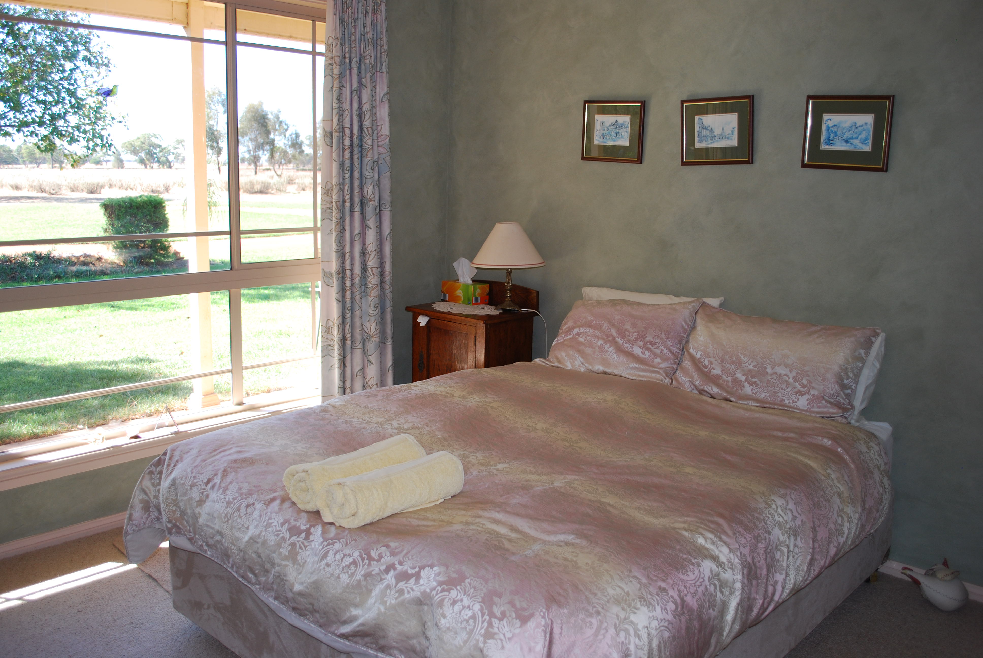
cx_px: 492
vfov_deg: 43.7
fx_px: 820
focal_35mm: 30
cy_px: 329
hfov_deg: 61.9
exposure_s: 1/125
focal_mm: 20
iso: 180
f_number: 3.8
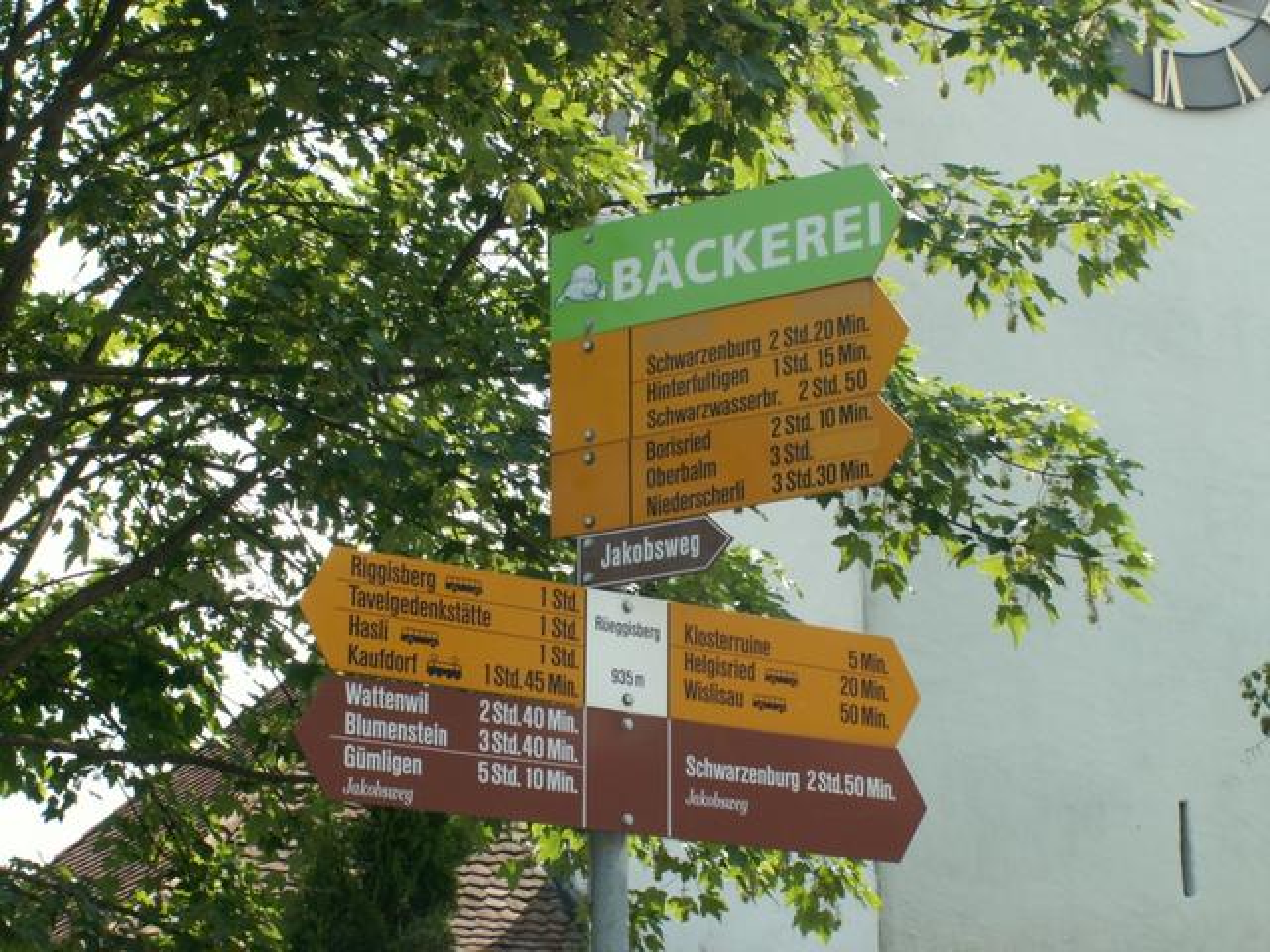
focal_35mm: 83
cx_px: 635
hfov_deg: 23.6
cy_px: 476
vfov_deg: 17.8
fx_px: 3045
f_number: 6.3
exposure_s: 1/125
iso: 50
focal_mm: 13.87
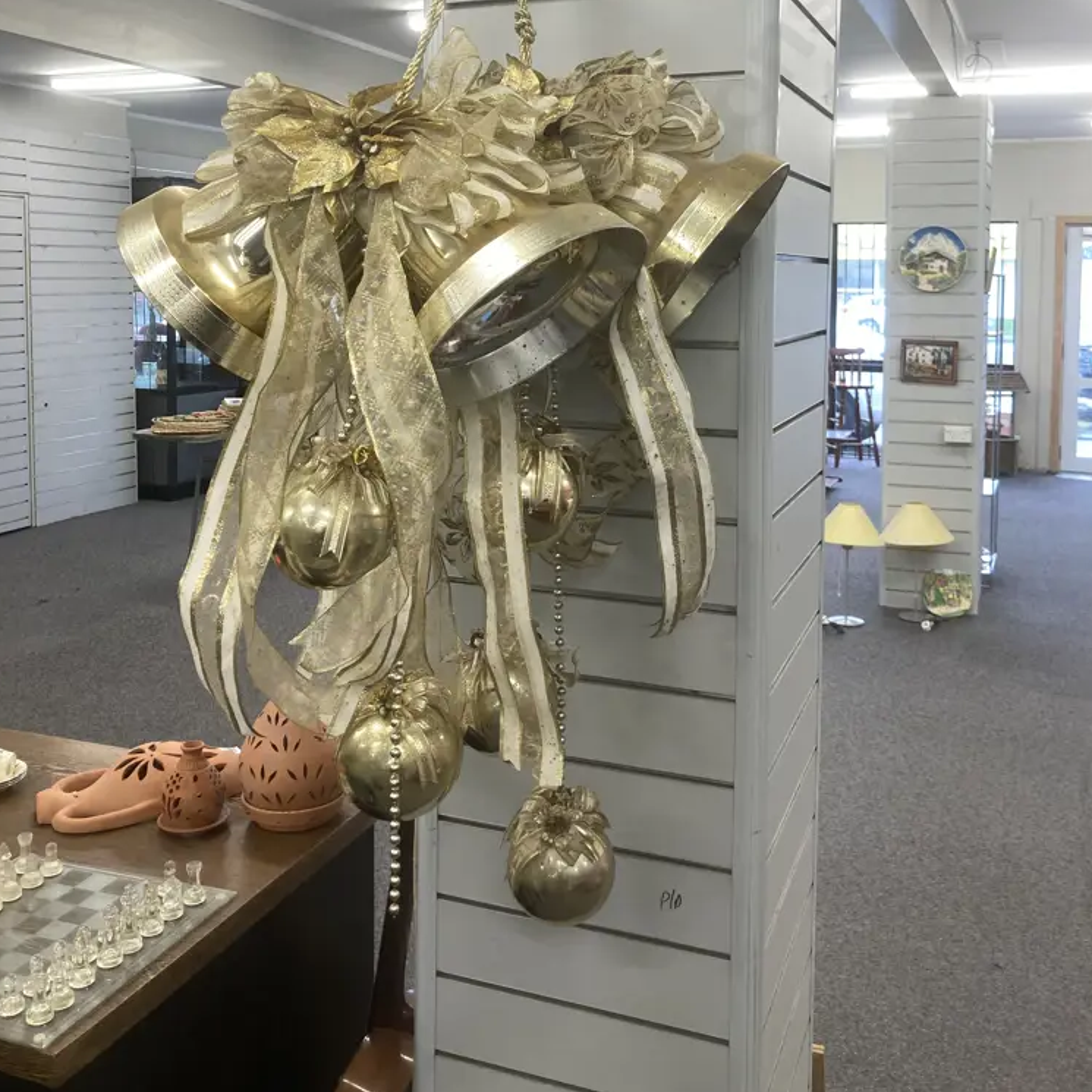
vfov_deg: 47.6
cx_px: 550
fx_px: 1213
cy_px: 358
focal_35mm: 34
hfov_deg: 48.5
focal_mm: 3.99
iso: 64
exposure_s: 1/100
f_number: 1.8
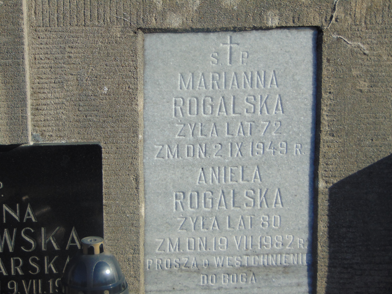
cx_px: 196
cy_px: 147
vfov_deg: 13.7
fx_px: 1223
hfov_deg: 18.2
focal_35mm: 108
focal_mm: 19.4
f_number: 3.9
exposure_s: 1/800
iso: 80
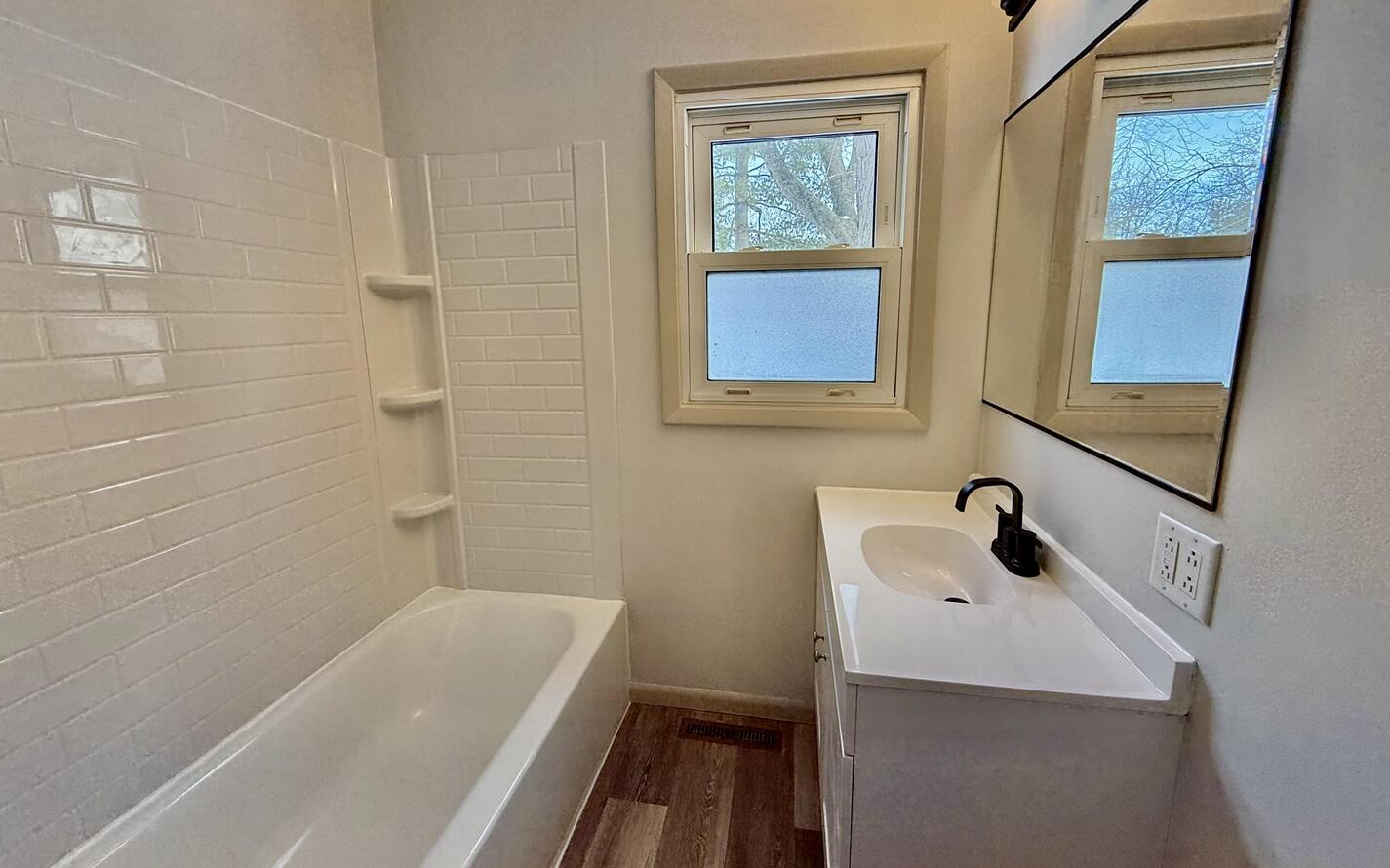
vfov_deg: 74.7
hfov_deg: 101.5
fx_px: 568
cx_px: 695
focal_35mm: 15
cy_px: 414
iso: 64
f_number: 2.2
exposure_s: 1/173
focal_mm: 2.22
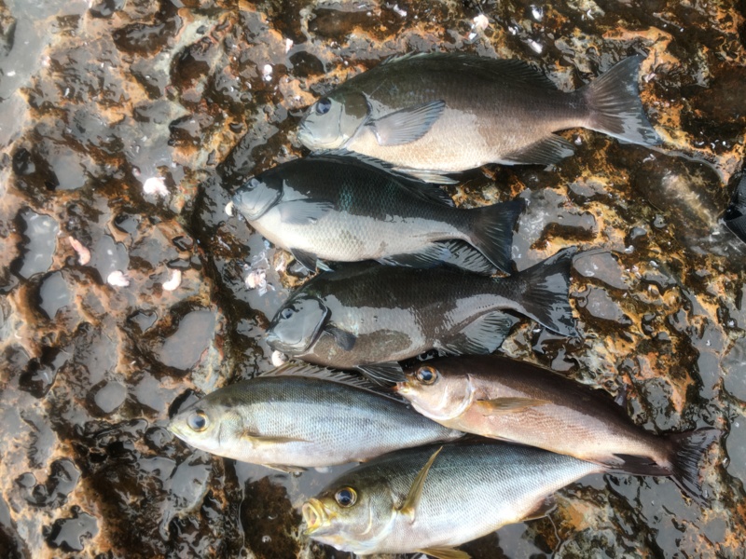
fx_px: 625
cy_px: 280
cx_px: 373
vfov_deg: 48.2
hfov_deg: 61.7
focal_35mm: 29
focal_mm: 4.15
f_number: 2.2
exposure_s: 1/60
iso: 25
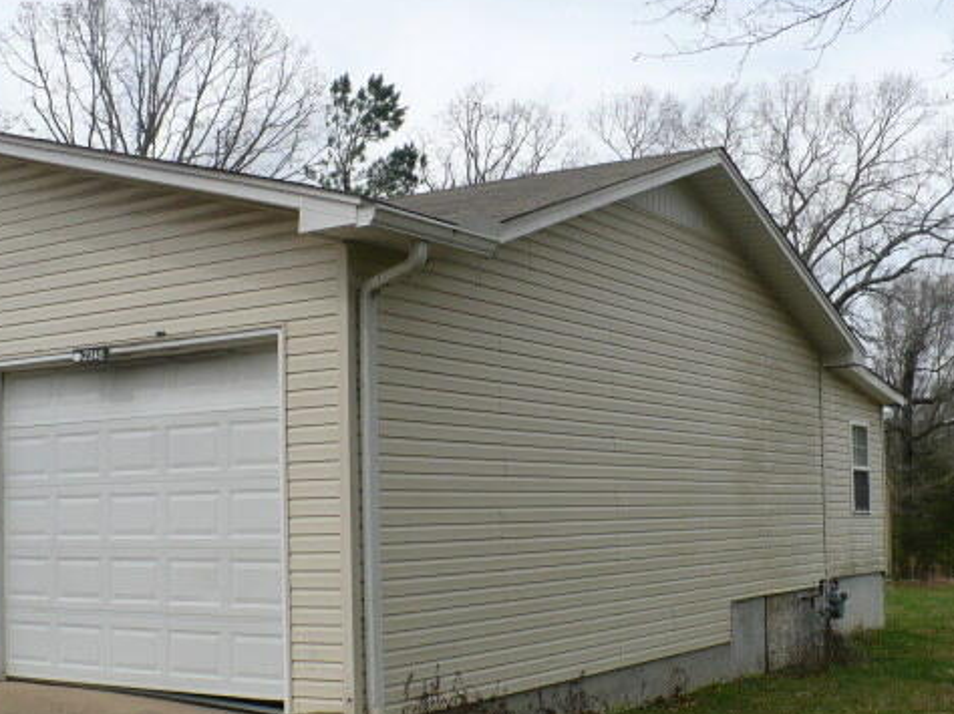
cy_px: 436
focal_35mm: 50
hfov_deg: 38.2
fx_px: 1377
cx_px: 485
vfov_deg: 29.0
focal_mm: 6.1
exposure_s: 1/160
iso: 100
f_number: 8
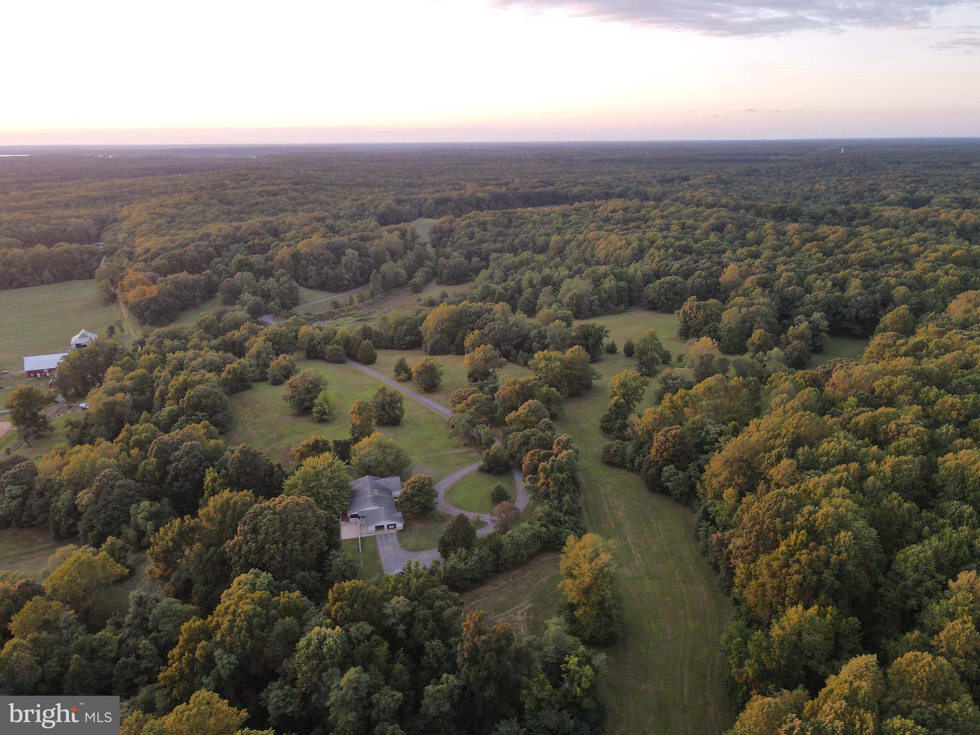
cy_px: 368
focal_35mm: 24
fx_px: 679
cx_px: 490
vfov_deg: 56.8
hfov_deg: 71.6
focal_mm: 4.5
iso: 100
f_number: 2.8
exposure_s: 1/30
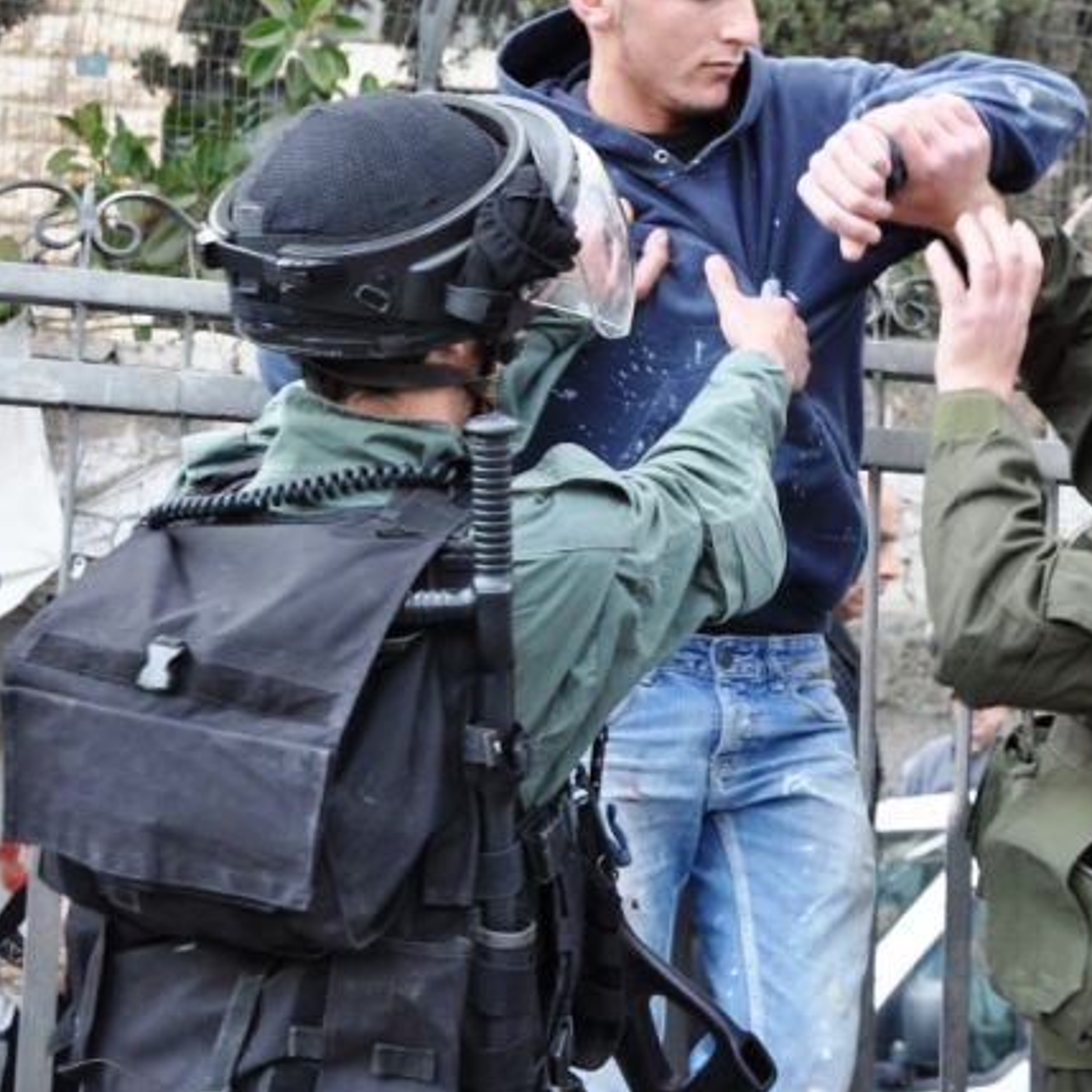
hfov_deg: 15.2
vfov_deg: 15.3
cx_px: 914
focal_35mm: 114
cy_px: 429
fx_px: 4069
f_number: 7.1
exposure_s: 1/200
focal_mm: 48
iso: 400
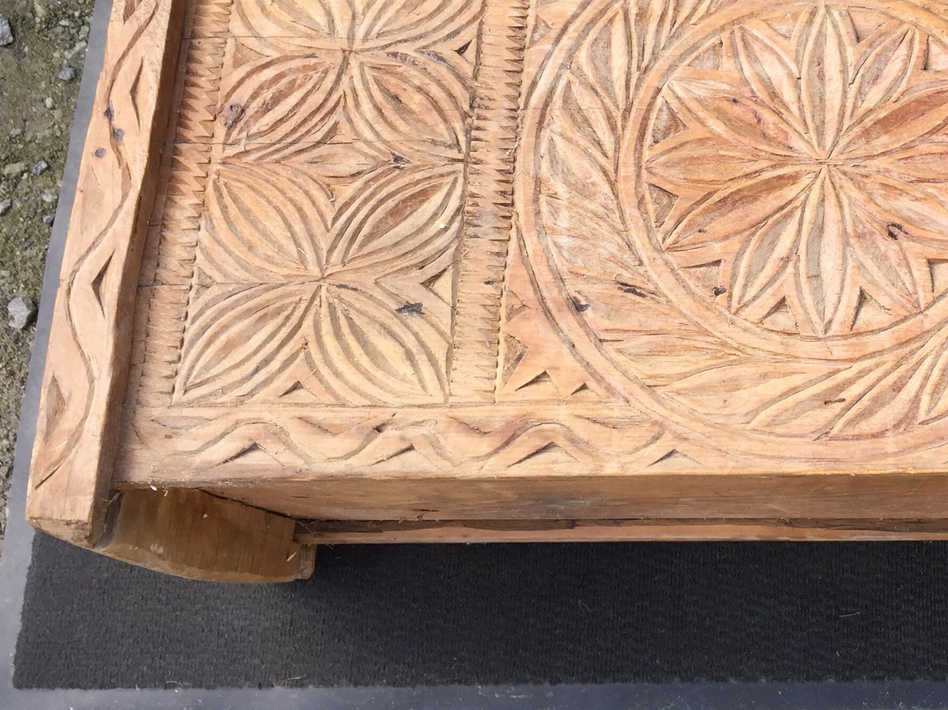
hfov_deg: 34.1
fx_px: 1451
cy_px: 244
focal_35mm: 53
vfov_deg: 27.4
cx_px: 863
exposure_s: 1/187
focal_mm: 4.15
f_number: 2.2
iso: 32
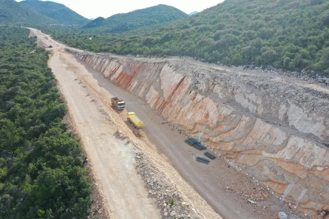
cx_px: 164
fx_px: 256
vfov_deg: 46.4
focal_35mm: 28
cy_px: 110
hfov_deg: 65.5
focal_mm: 10.26
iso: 100
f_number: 5
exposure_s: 1/320
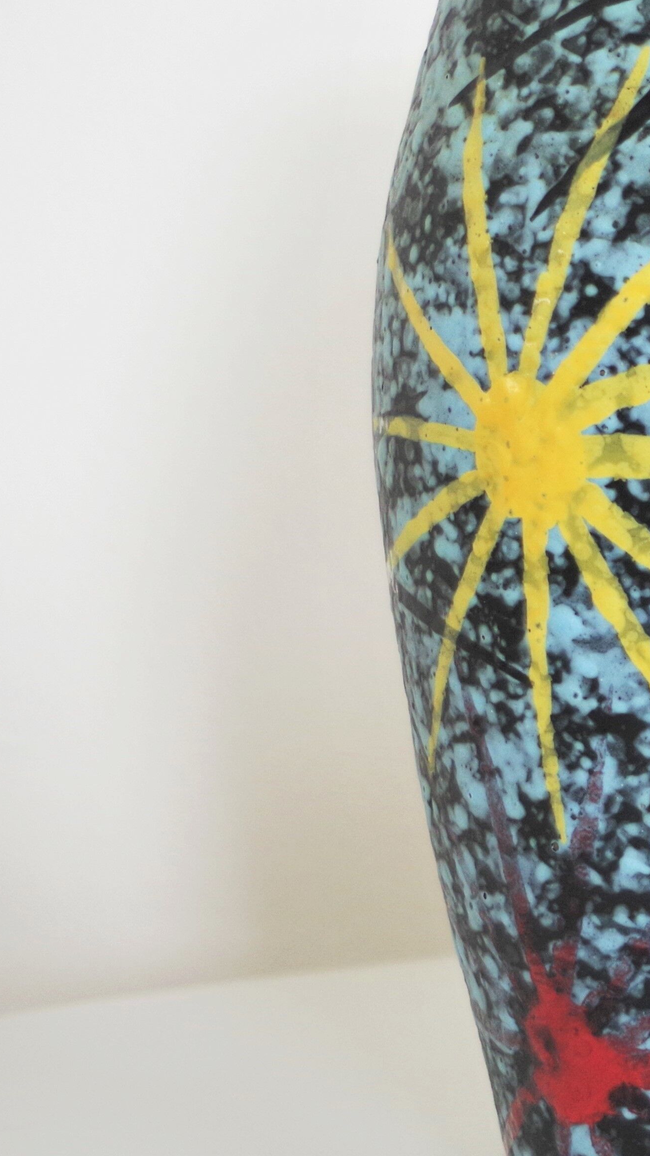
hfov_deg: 11.5
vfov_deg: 21.9
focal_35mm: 97
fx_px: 2973
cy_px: 419
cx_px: 1203
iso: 200
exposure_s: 1/60
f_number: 4
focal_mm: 24.38
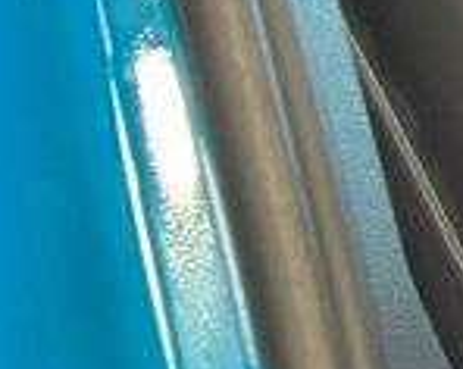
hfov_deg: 5.5
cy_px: 31
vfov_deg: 4.7
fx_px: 4448
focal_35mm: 325
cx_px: 1592
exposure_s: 1/60
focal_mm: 6.86
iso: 320
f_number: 1.78
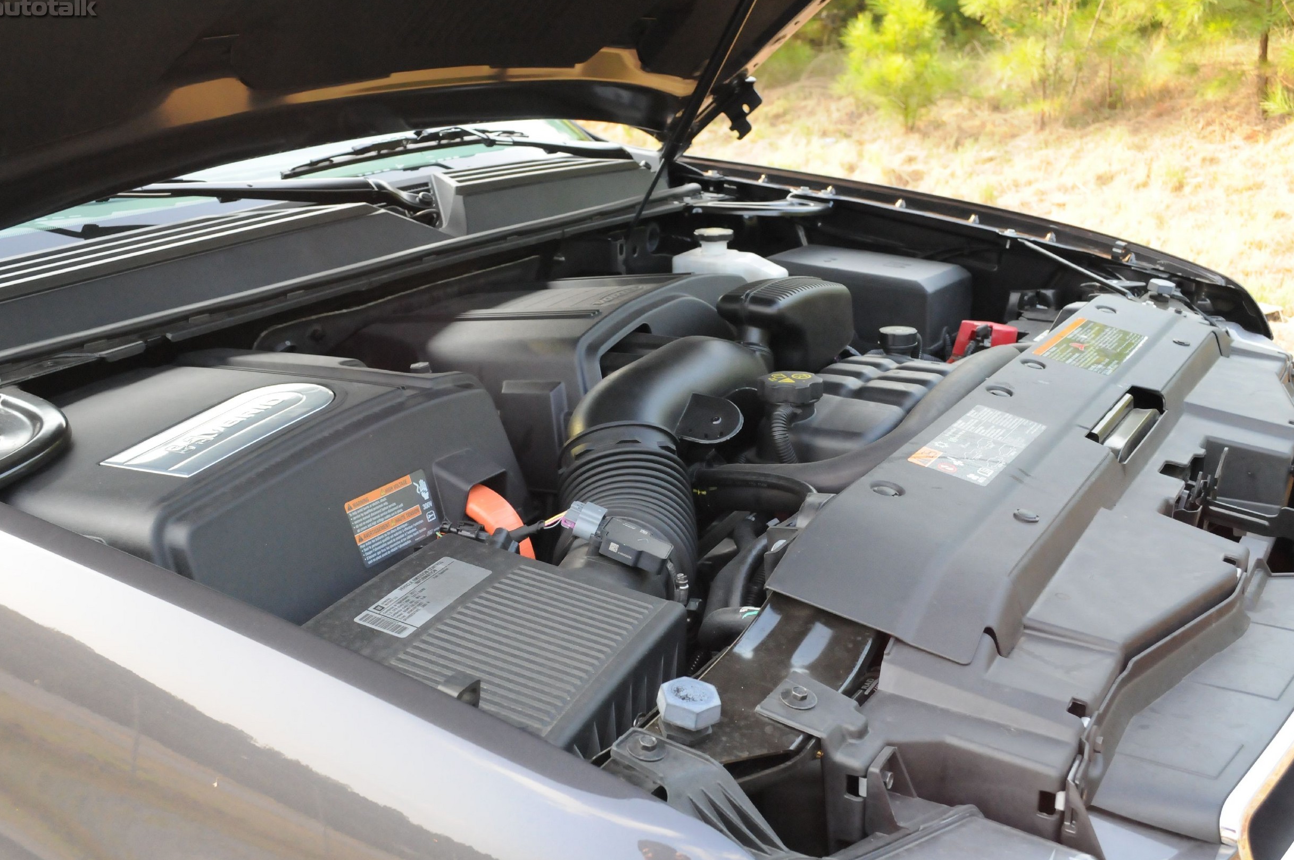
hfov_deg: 51.9
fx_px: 1328
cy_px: 437
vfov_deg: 35.9
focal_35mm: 37
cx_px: 643
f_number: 6.3
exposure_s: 1/320
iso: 2000
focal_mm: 24
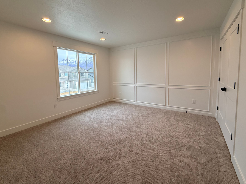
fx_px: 114
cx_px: 120
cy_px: 83
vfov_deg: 77.9
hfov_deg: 94.5
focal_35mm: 16
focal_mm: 2.22
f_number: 2.2
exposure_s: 1/120
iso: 64
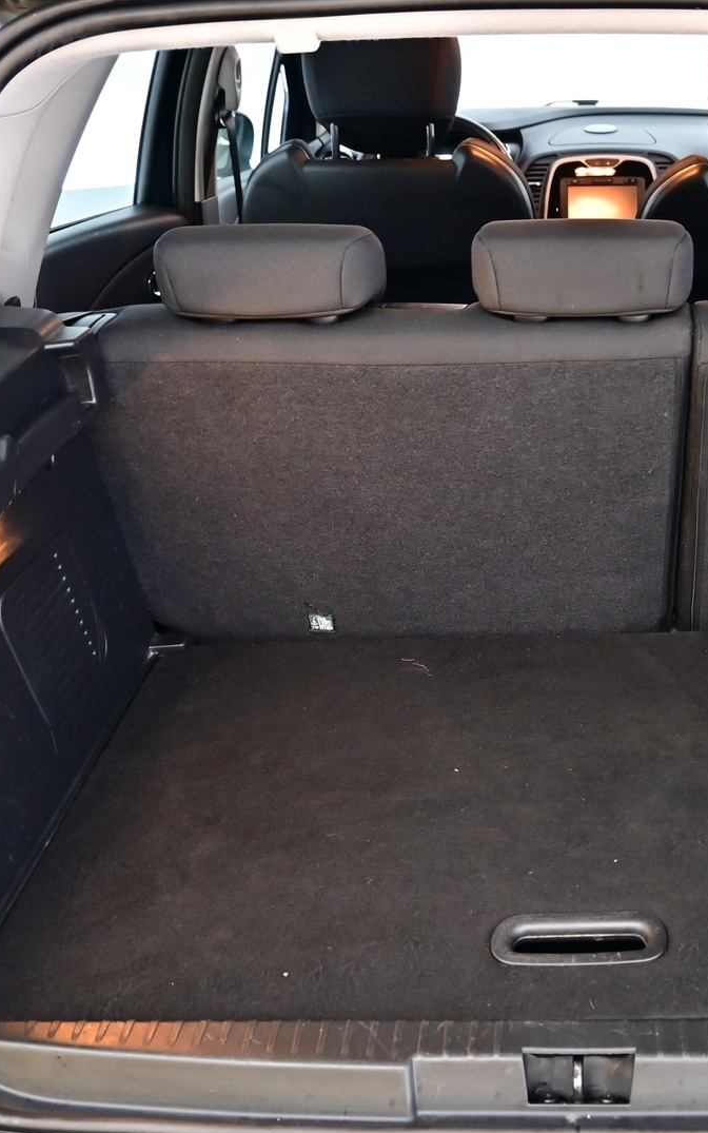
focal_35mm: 44
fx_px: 1351
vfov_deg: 45.5
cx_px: 591
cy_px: 568
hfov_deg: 28.6
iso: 1250
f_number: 3.8
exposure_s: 1/13
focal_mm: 19
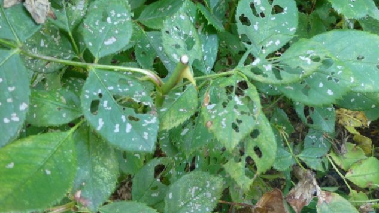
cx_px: 196
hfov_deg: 62.6
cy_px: 98
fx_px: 312
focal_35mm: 31
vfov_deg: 37.7
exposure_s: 1/20
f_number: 3.3
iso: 200
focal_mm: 4.3
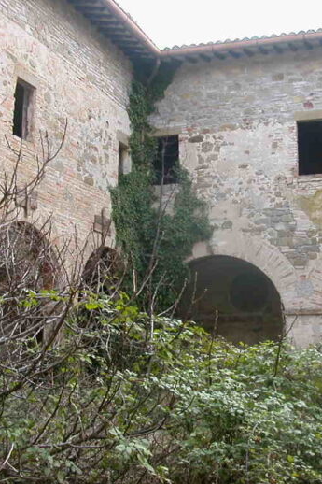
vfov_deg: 38.2
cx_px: 232
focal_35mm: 52
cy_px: 244
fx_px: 698
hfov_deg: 25.7
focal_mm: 5.6
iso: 100
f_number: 2.7
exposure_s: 1/261
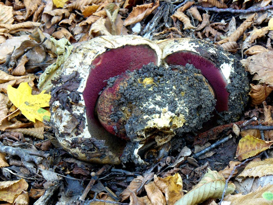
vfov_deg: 15.3
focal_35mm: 97
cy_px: 102
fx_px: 765
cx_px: 136
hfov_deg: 20.2
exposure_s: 1/2
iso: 100
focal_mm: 16.2
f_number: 6.3
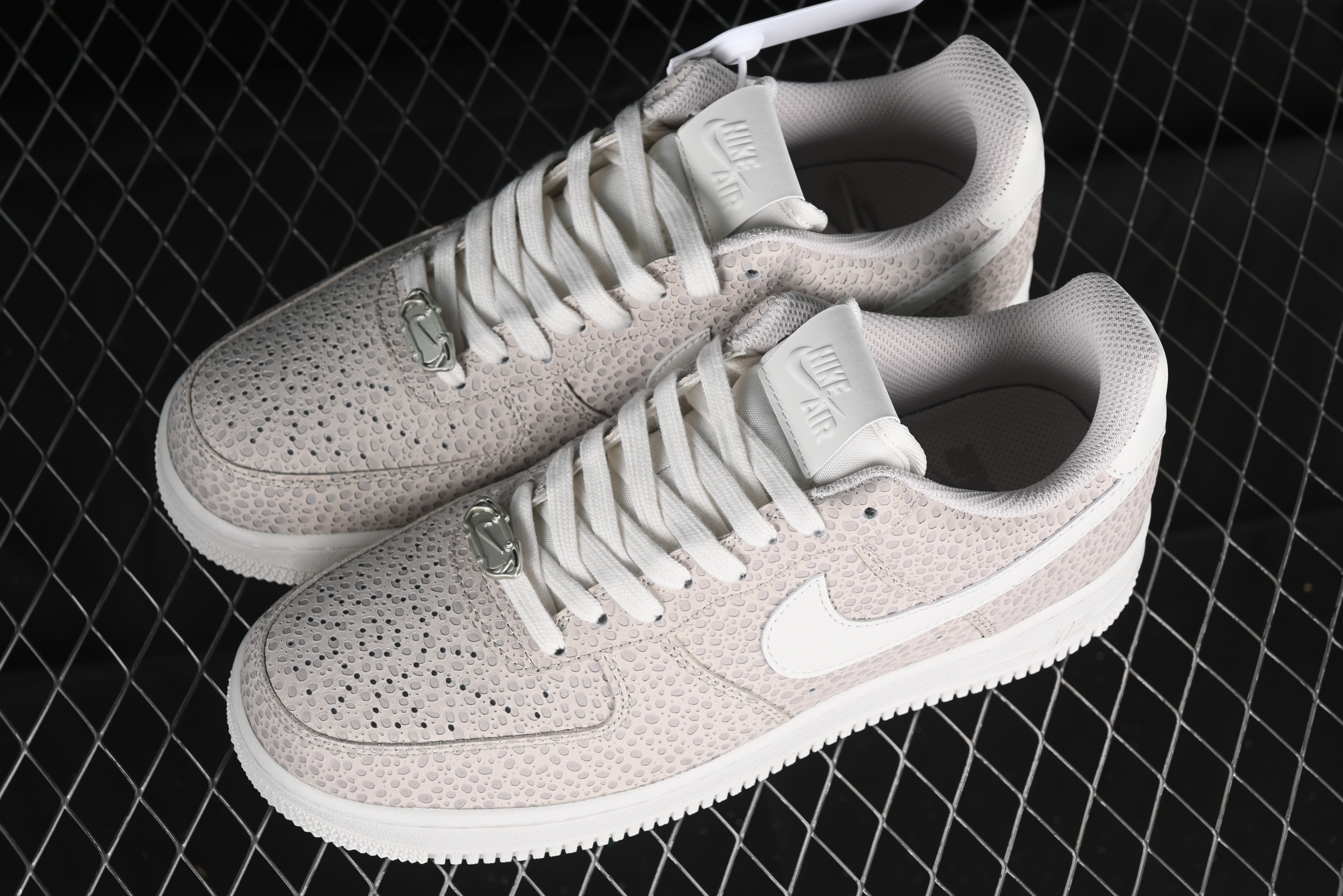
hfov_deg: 27.0
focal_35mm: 75
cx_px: 672
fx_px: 2798
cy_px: 448
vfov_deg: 18.2
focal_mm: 50
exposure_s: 1/80
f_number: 7.1
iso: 160
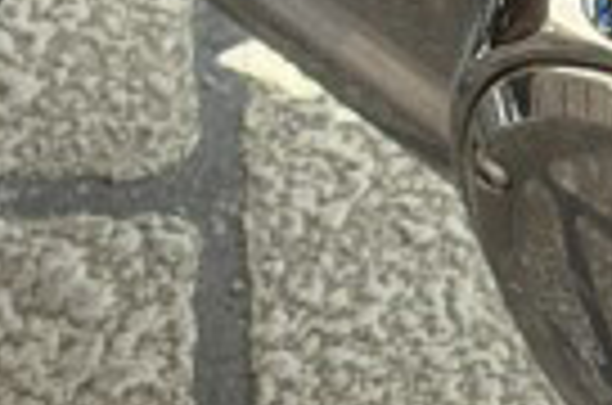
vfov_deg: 3.5
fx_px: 6665
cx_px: 983
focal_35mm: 393
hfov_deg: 5.2
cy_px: -72
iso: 80
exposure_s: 1/312
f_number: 1.78
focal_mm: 6.76
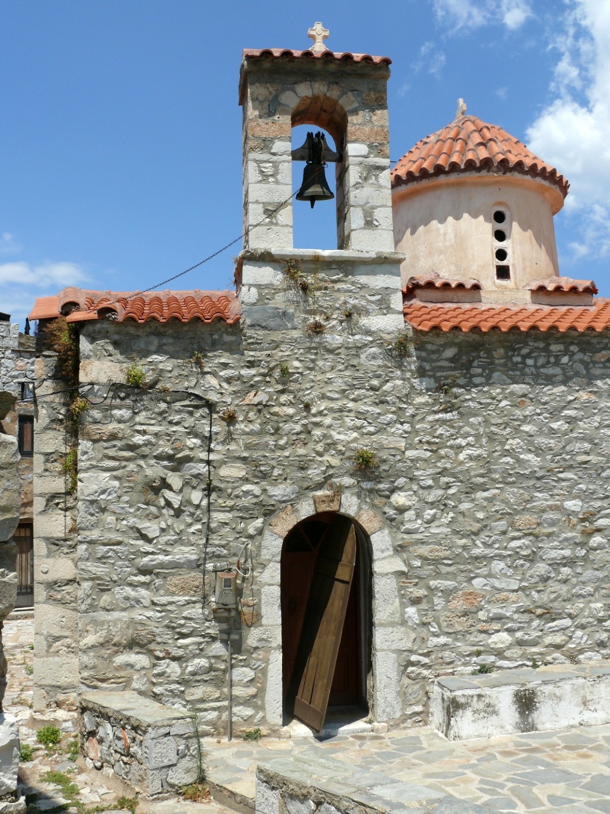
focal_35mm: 36
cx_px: 313
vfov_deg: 51.4
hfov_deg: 39.6
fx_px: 846
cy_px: 399
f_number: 5.6
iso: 100
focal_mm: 7.4
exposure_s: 1/250
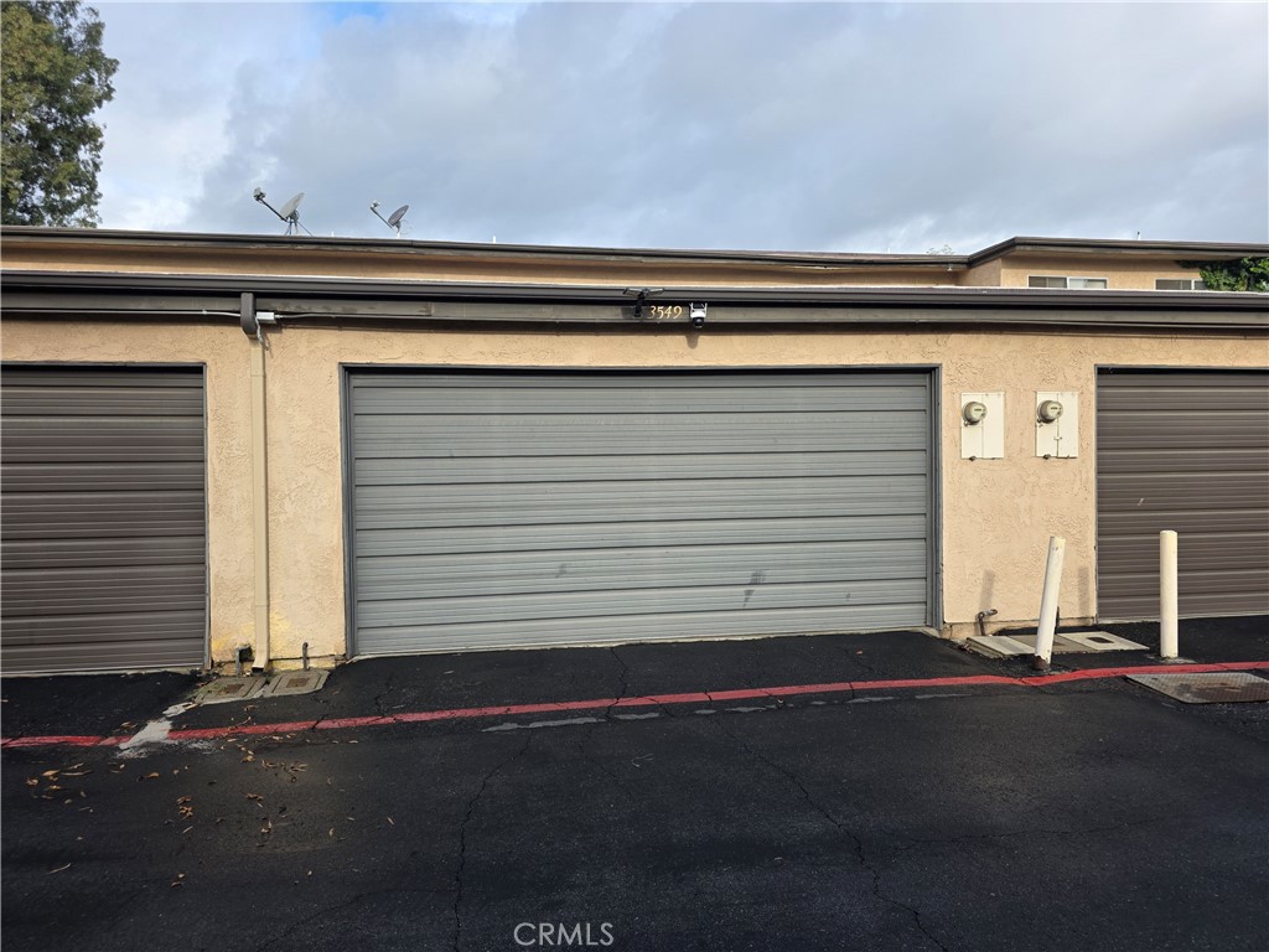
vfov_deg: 58.9
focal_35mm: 23
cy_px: 476
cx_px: 634
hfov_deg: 73.9
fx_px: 843
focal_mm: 6.3
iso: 80
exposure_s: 1/2240
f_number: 1.7
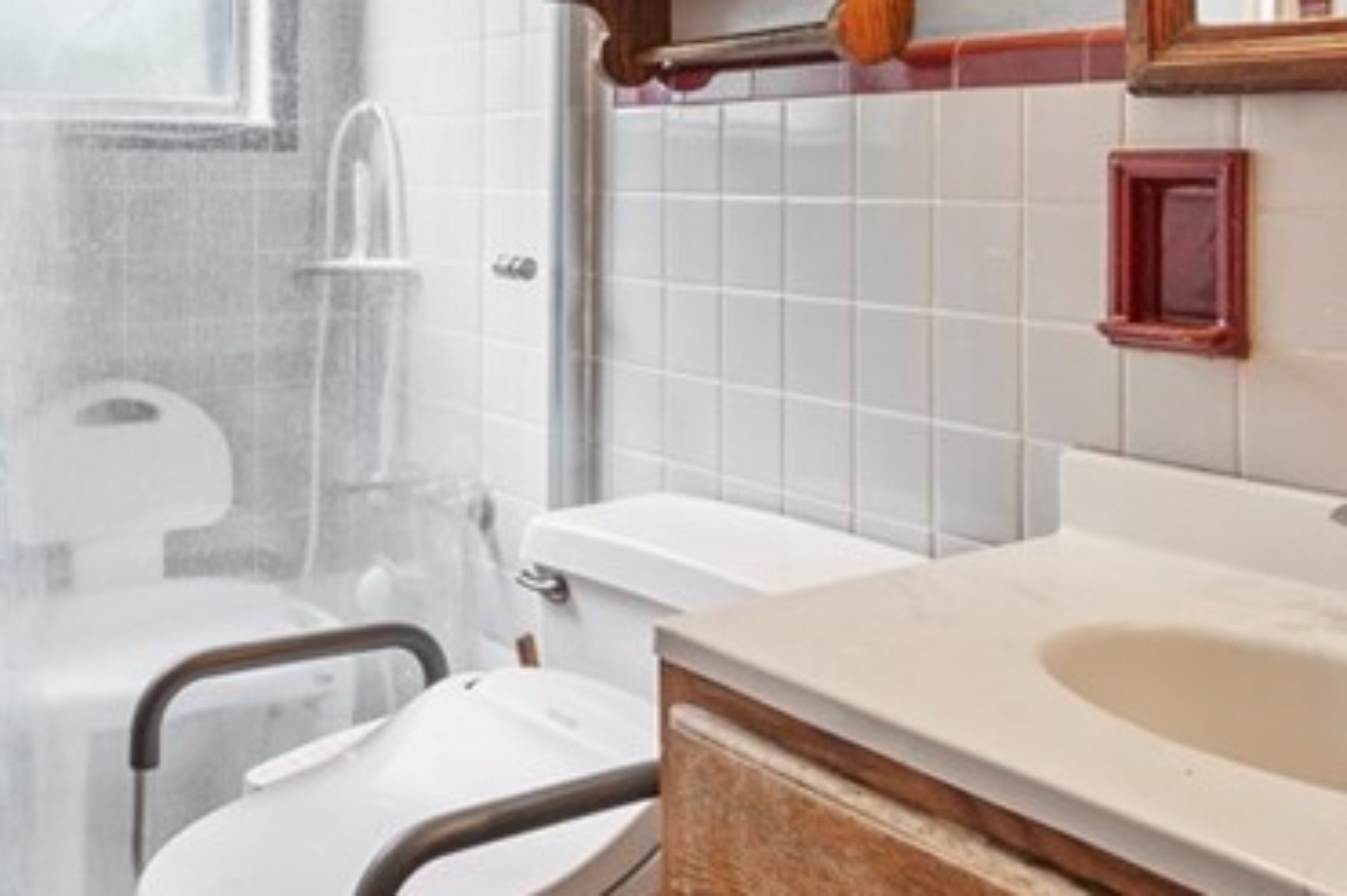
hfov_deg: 47.1
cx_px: 537
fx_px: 1533
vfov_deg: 31.6
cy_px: 160
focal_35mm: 41
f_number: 8
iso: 400
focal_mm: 14
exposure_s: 1/6
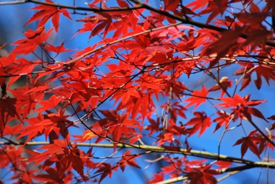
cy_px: 87
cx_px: 123
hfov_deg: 6.1
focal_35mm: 336
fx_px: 2570
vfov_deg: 4.1
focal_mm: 200
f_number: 7.1
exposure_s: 1/250
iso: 200
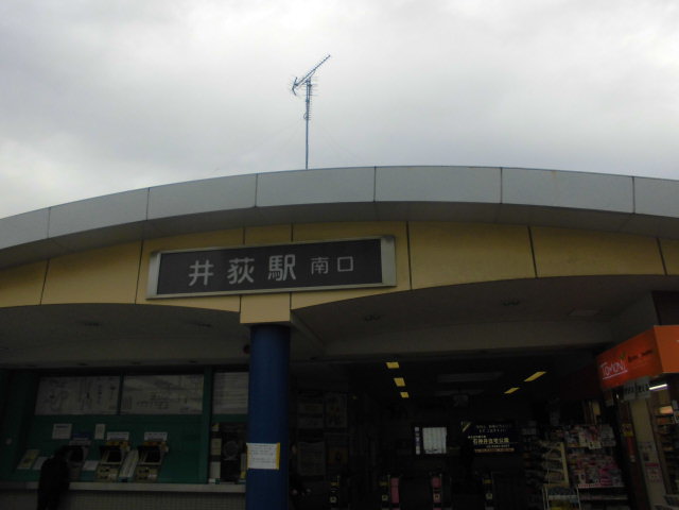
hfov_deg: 67.3
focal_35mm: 26
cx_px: 340
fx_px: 510
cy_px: 255
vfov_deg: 53.1
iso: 100
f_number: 3.5
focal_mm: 4.6
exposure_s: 1/500
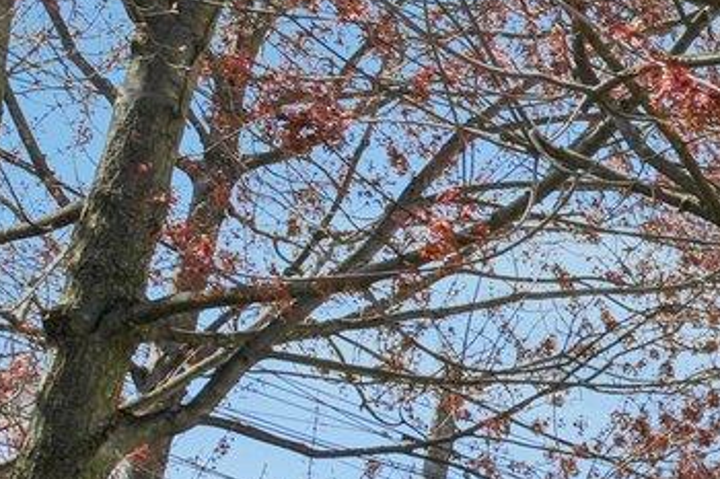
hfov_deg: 12.6
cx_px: 2016
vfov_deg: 16.5
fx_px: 1639
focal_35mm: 82
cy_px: 383
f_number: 8
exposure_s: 1/320
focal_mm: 14
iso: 100
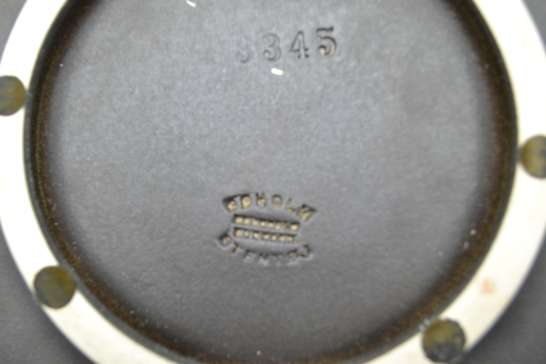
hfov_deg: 55.7
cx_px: 248
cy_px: 167
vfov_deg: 38.9
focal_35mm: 34
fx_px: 516
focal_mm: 20
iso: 400
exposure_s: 1/80
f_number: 4.5
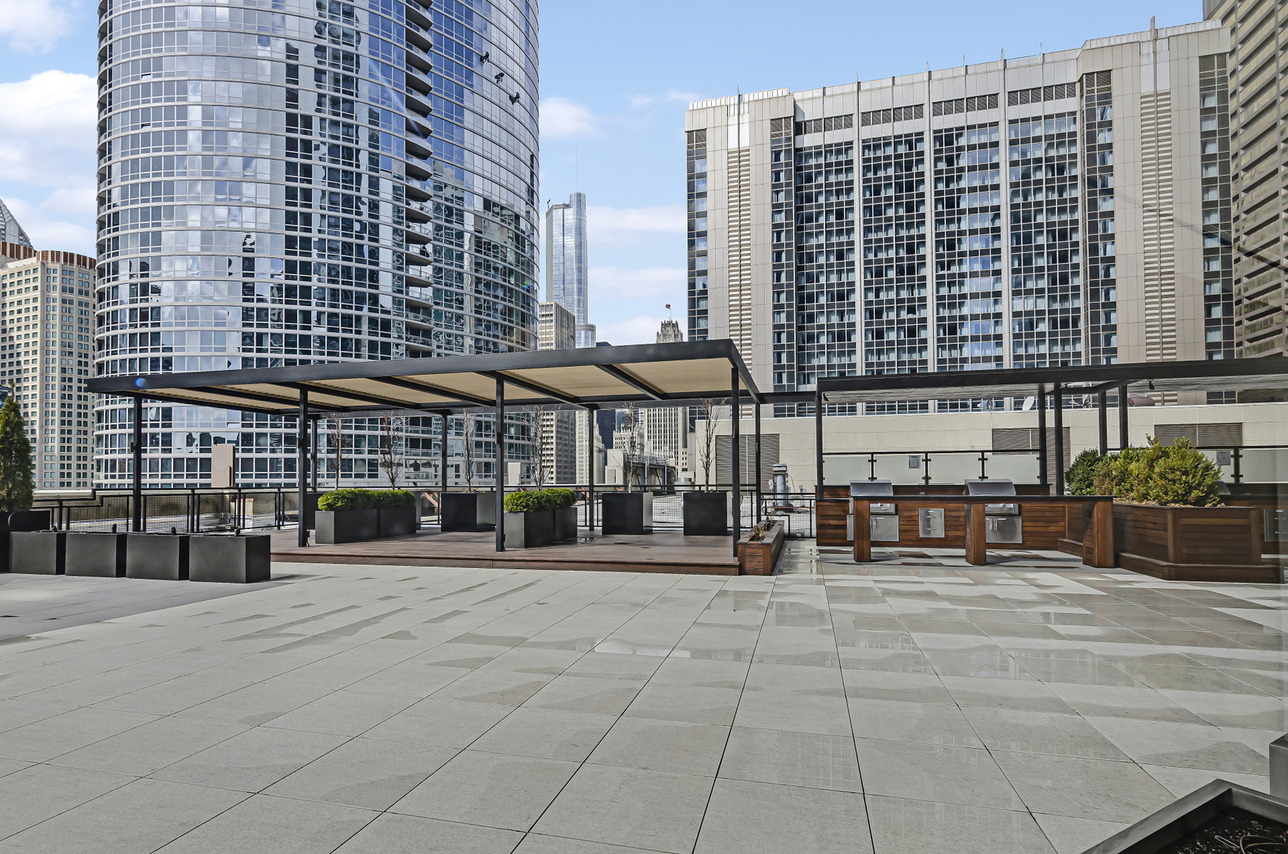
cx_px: 644
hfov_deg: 95.1
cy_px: 427
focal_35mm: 16
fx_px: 589
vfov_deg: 71.8
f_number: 8
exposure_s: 1/200
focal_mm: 11
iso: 200
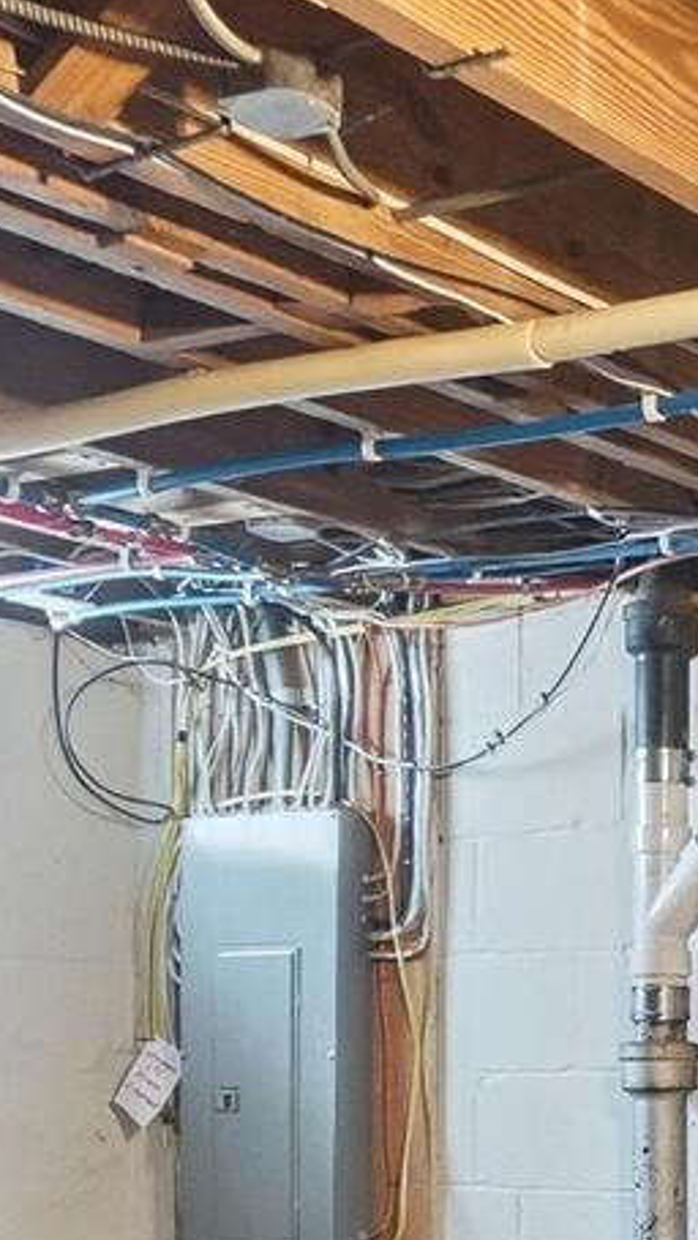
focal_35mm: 69
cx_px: 1047
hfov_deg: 16.0
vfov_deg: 29.3
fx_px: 2270
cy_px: 1126
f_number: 4
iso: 100
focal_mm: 10
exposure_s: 1/40
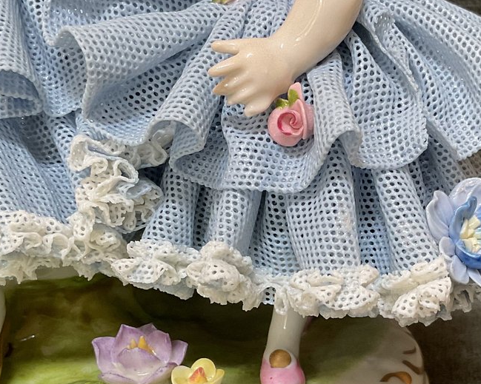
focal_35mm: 66
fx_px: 939
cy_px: 287
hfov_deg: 28.1
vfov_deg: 22.9
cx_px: 386
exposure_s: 1/60
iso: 80
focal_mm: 3
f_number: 1.8
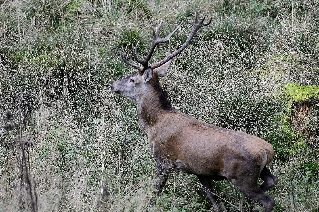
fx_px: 3979
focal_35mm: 450
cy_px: 106
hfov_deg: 4.6
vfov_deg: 3.0
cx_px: 160
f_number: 5
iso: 800
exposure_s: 1/400
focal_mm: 300
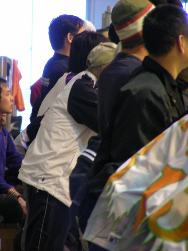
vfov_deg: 3.9
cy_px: 126
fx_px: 3681
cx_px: 48
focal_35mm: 508
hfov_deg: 2.9
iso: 226
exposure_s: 1/15
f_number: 3.5
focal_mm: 63.3
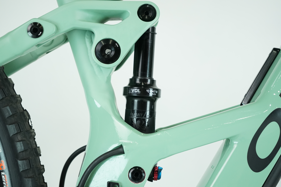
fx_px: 546
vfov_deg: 19.5
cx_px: 140
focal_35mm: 70
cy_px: 94
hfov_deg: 28.8
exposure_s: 1/200
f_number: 5.6
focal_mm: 70
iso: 1600
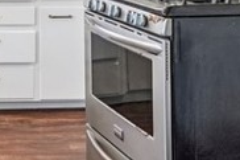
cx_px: -153
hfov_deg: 18.9
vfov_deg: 14.4
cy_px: -65
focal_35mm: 90
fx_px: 599
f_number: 8
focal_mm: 16
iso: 400
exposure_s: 1/15
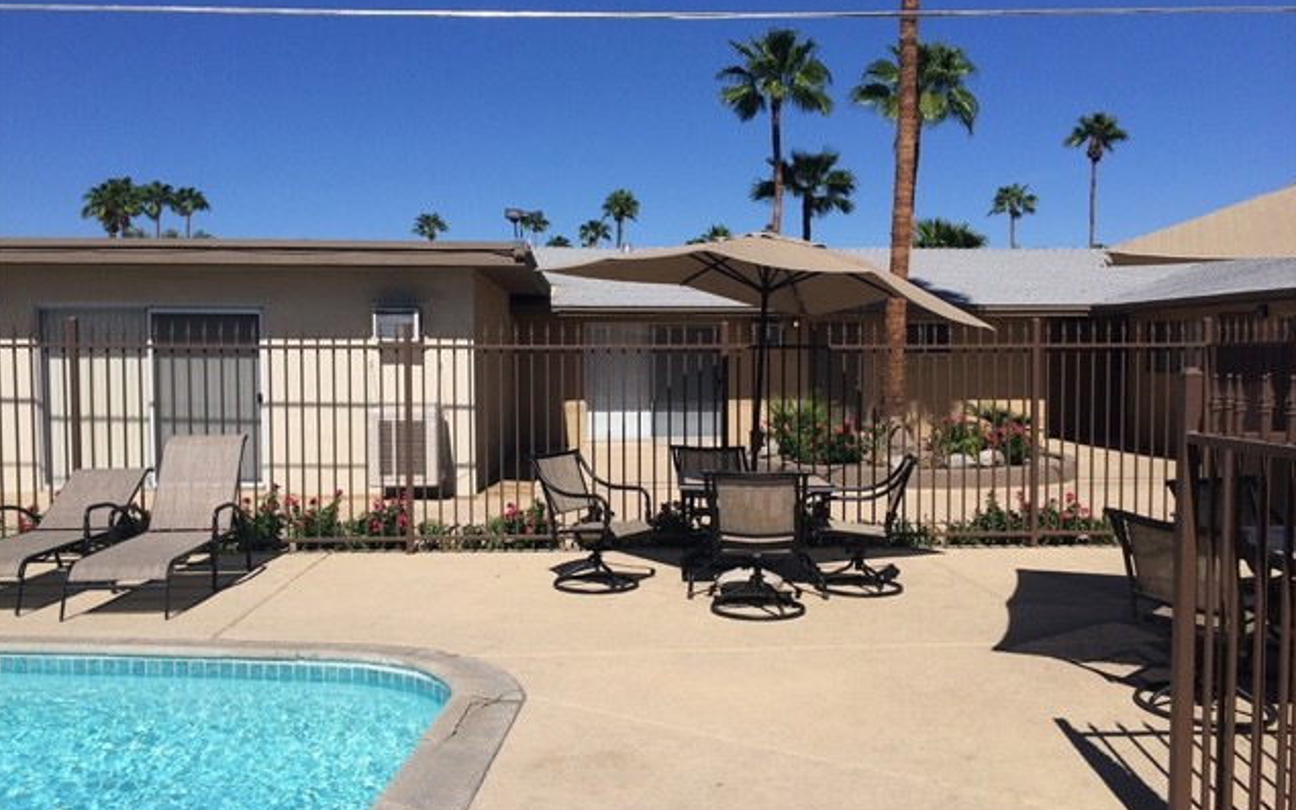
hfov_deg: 61.2
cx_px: 647
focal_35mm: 31
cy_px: 412
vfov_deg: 40.6
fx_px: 1095
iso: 32
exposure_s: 1/3731
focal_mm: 4.15
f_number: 2.2
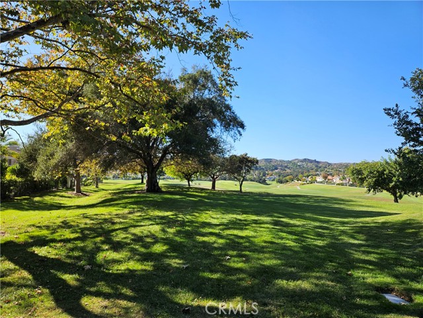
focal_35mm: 23
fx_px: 281
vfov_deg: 58.9
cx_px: 212
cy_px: 159
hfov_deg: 73.9
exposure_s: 1/1129
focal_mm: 5.4
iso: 25
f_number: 1.8
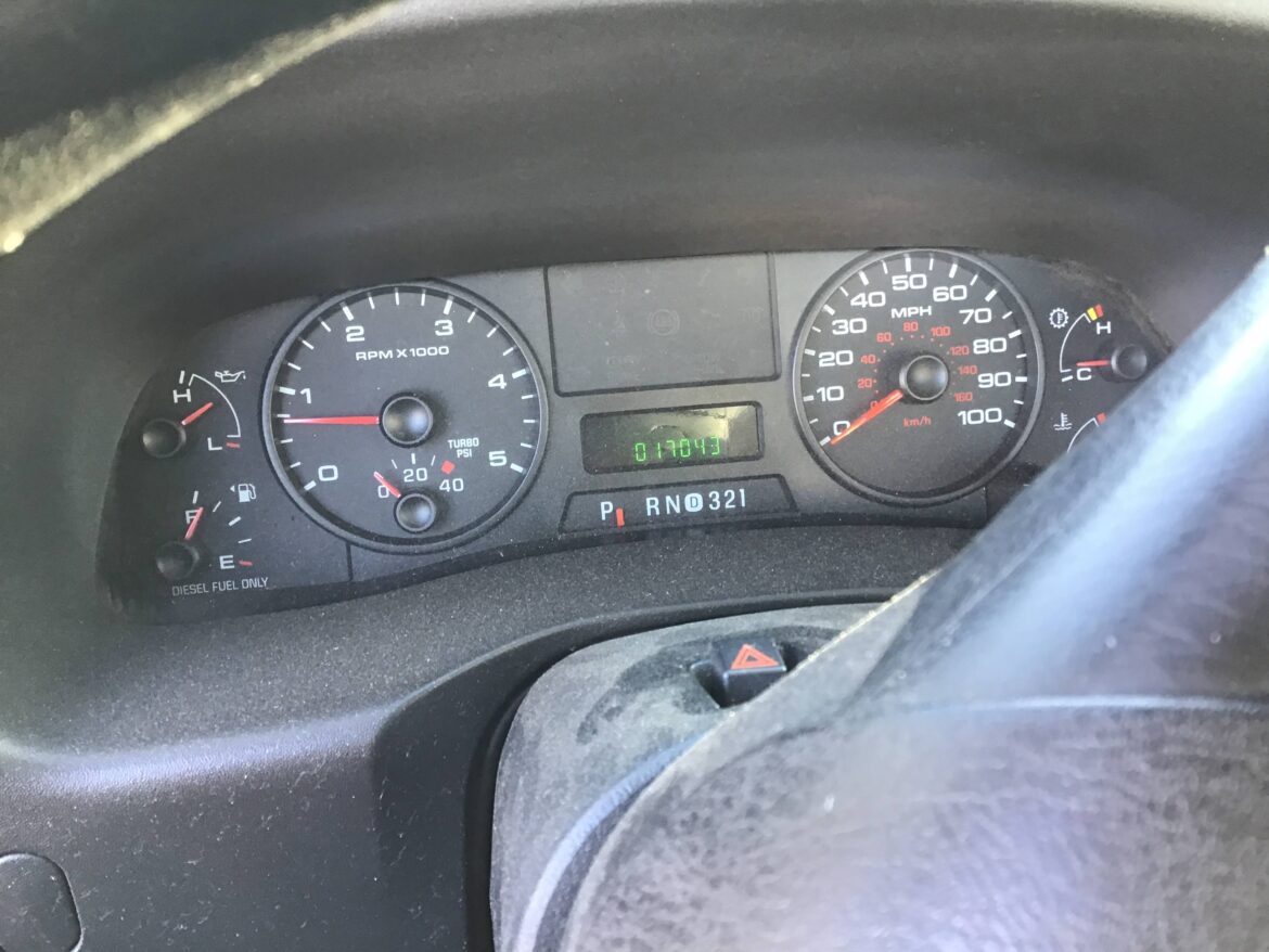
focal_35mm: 31
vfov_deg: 45.5
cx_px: 634
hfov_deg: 58.3
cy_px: 476
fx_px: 1137
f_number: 2.4
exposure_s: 1/30
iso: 80
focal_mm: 3.3
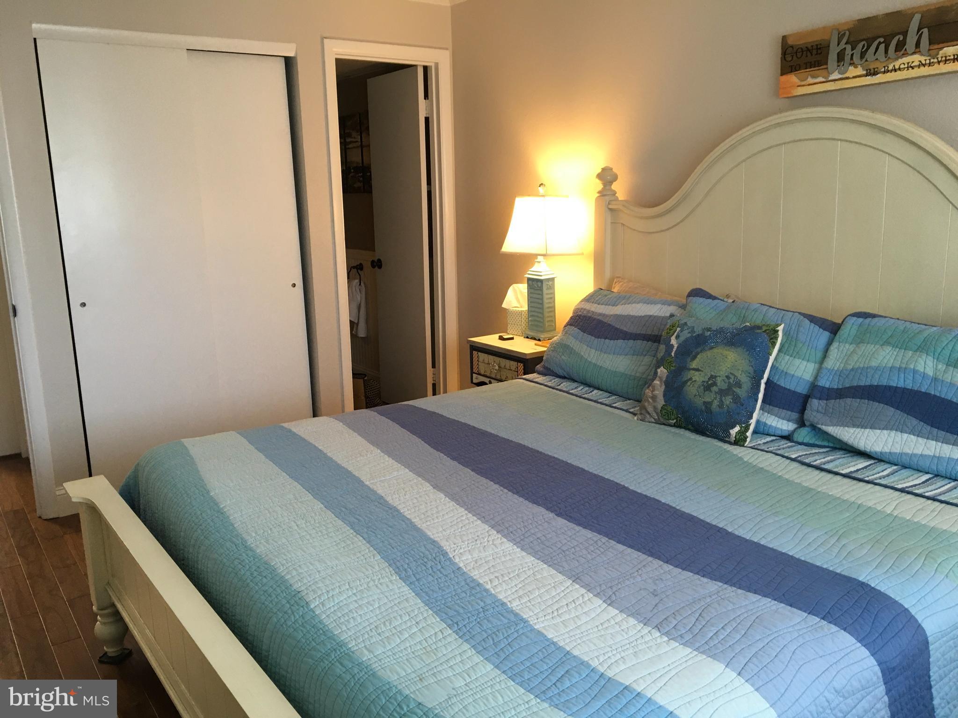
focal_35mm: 29
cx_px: 479
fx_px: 803
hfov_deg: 61.7
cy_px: 359
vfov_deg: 48.2
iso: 80
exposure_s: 1/30
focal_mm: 4.15
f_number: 2.2
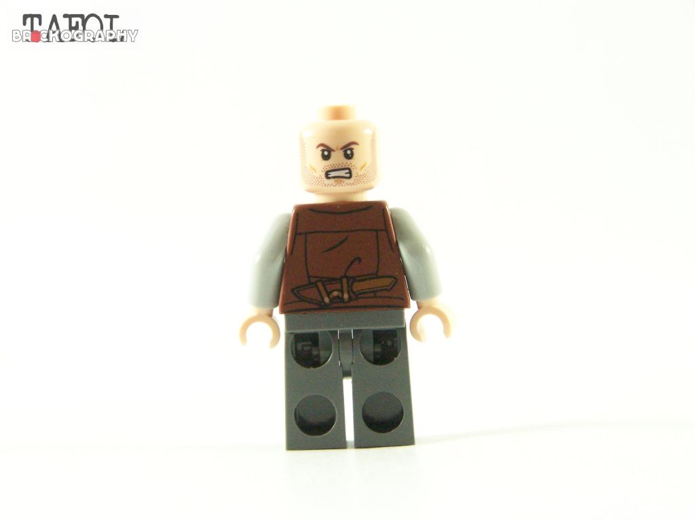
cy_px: 260
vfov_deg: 12.7
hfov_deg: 16.8
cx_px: 348
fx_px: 2349
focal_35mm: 117
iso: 400
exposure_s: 1/60
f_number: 3.6
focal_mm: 19.4
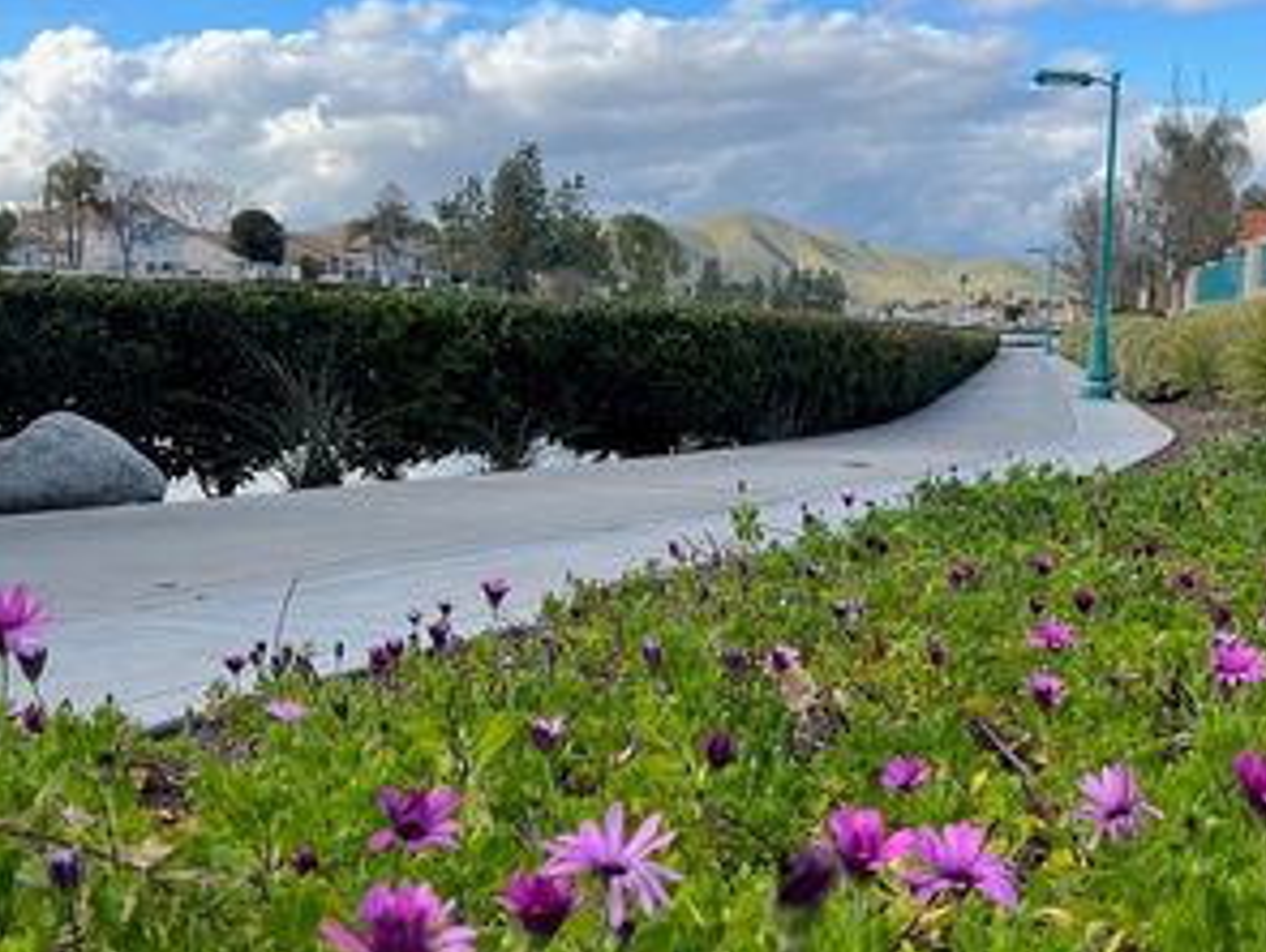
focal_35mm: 44
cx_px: 931
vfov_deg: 32.9
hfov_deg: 41.8
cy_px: 457
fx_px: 1611
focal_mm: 5.7
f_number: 1.5
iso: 50
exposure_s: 1/567
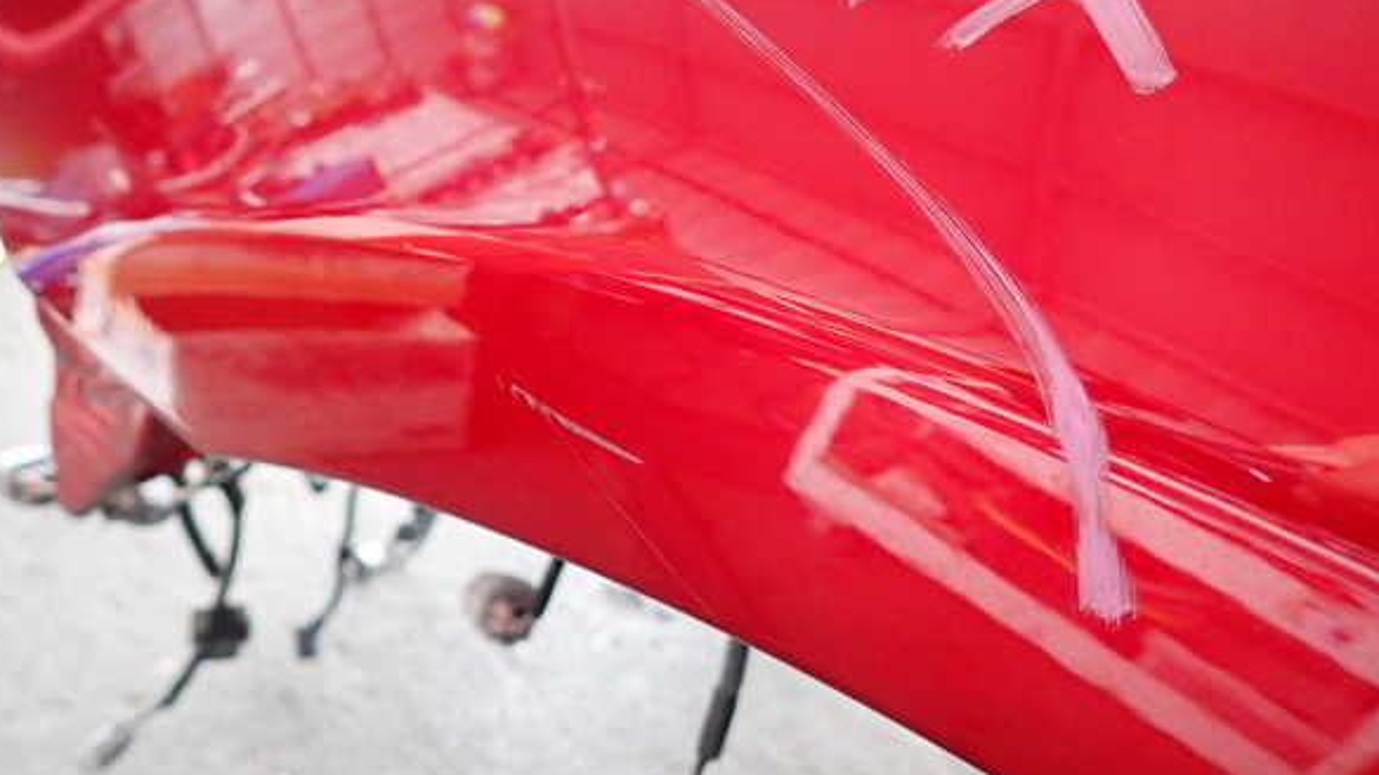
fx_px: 1023
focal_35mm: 28
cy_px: 371
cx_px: 692
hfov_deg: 67.9
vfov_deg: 41.4
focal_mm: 4.5
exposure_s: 1/80
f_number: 2
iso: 640
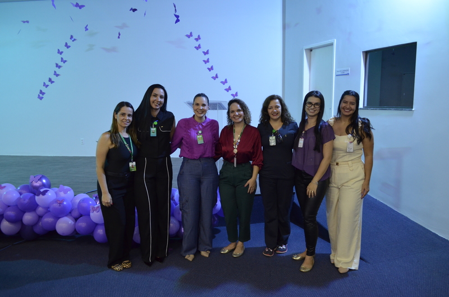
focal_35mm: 27
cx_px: 224
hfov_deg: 67.5
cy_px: 148
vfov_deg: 47.7
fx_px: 336
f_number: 3.5
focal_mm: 18
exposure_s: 1/30
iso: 1400
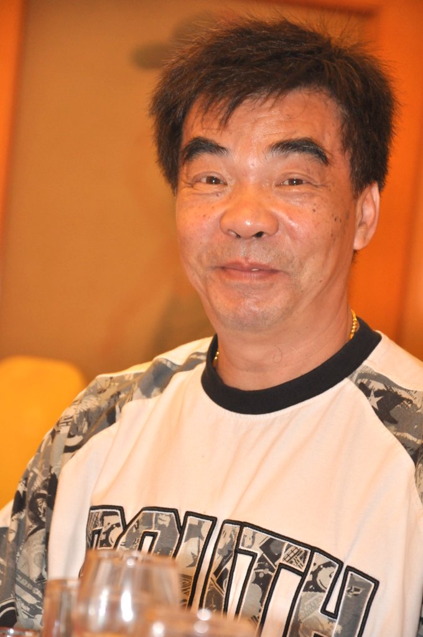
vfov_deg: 14.0
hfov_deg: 9.3
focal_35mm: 147
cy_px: 318
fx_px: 2598
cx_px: 212
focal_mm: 98
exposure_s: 1/30
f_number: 5.6
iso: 800
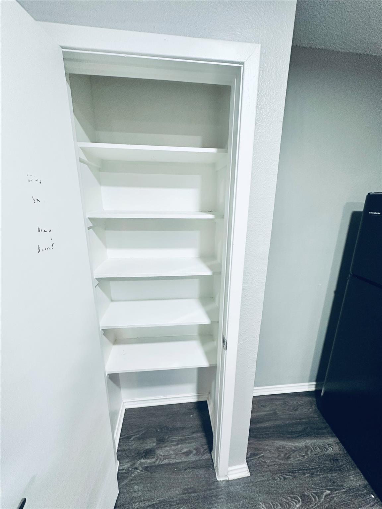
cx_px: 191
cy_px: 254
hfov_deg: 85.7
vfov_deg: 102.1
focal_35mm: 14
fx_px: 206
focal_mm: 2.22
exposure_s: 1/60
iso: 250
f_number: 2.2
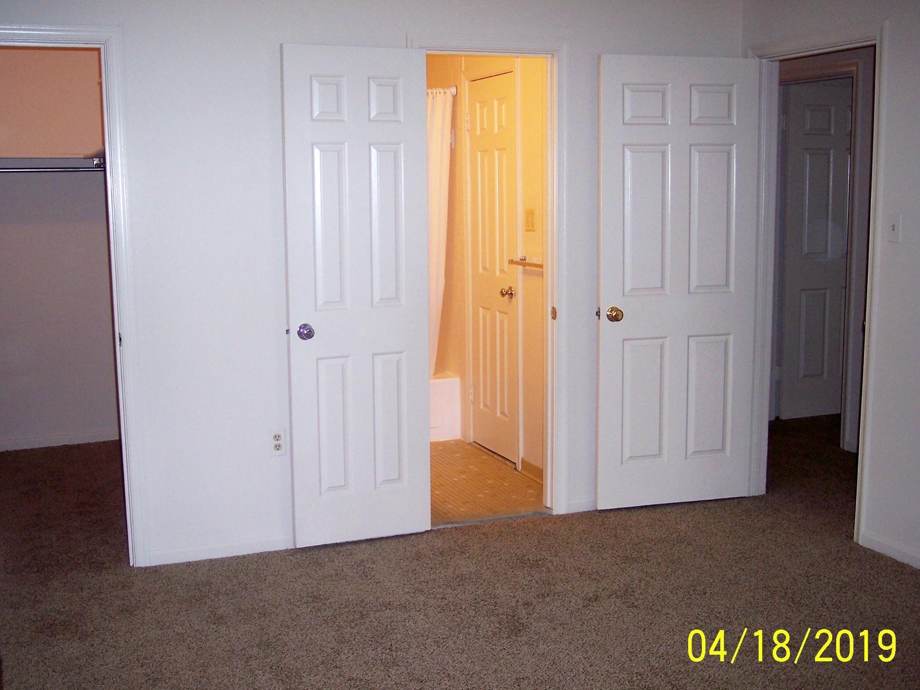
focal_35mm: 43
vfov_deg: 33.6
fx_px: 1143
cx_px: 447
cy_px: 360
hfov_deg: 43.8
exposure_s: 1/60
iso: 140
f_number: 2.8
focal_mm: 8
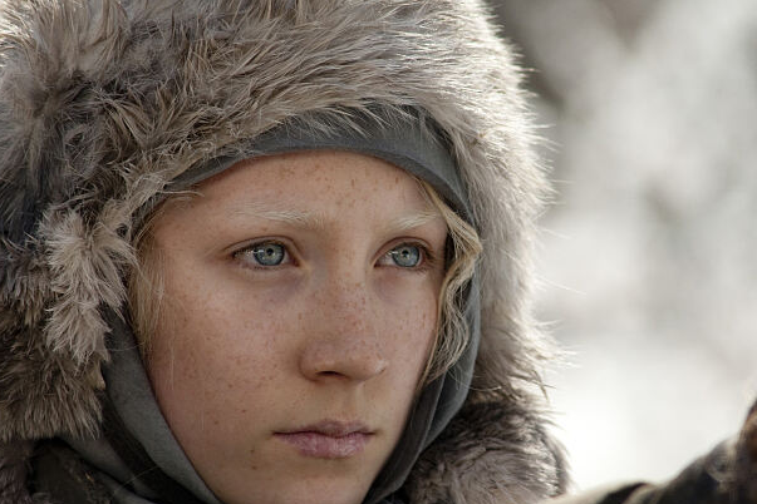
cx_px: 472
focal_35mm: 602
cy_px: 263
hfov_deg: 3.4
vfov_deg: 2.3
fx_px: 12658
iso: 500
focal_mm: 300
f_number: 5
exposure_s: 1/400
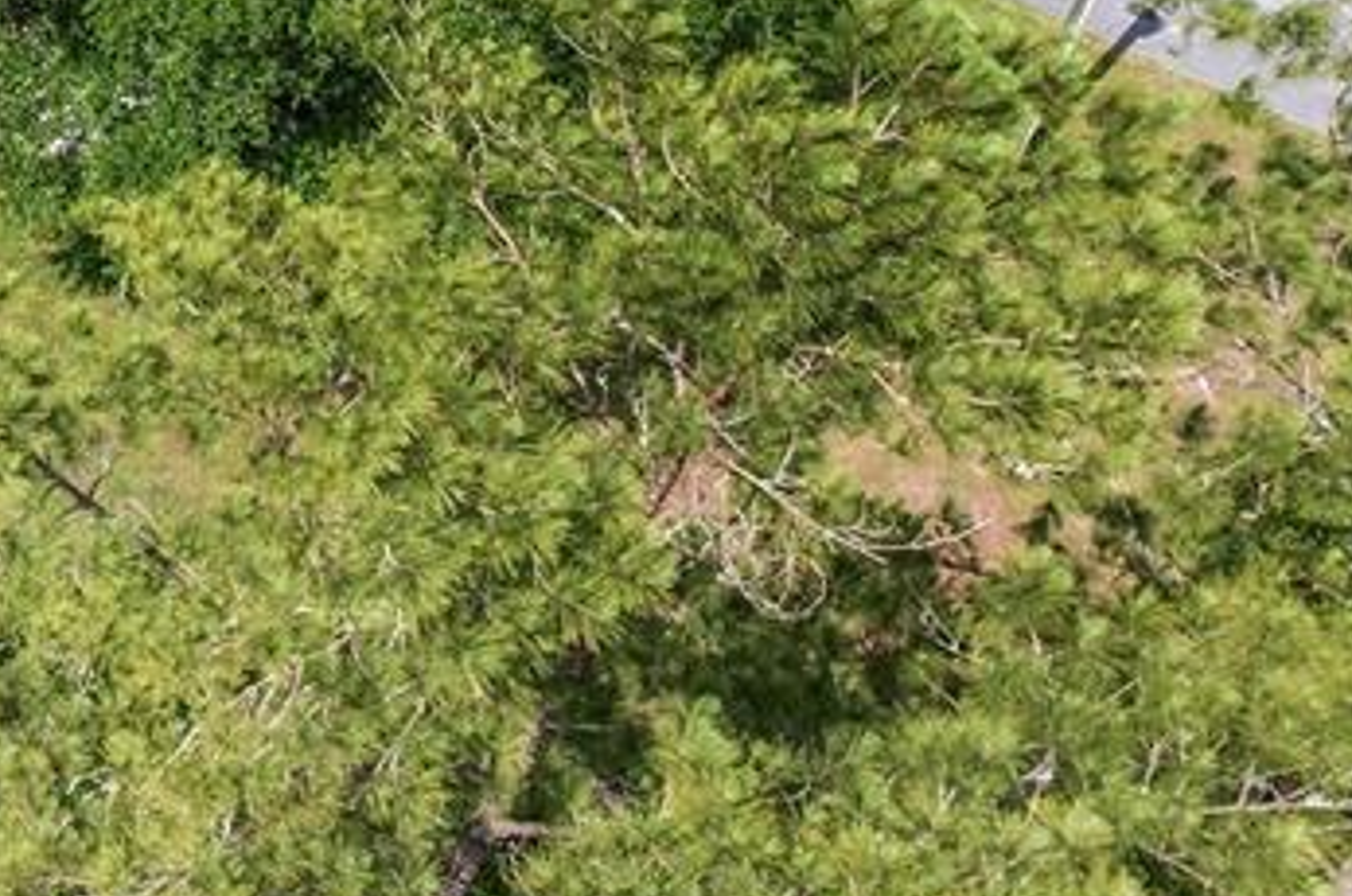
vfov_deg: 20.3
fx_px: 2437
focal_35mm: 65
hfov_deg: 25.6
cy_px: 33
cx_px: -510
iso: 110
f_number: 2.8
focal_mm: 8.38
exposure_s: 1/1250
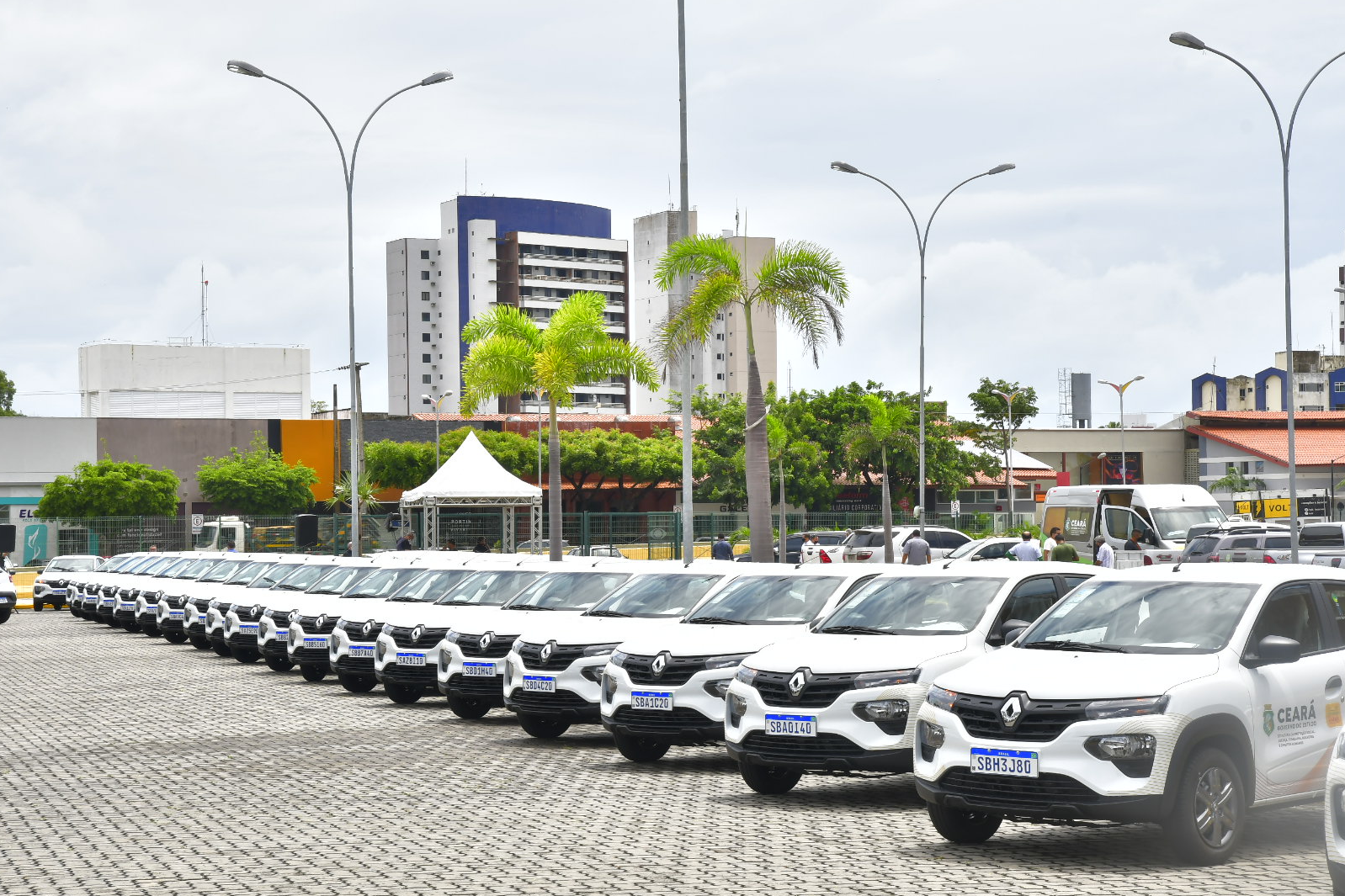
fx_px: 2727
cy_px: 452
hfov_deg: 27.7
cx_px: 674
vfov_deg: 18.7
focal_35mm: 73
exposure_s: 1/125
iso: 100
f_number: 11
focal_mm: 48
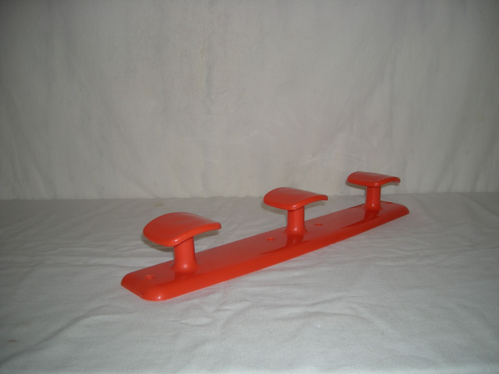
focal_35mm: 35
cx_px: 250
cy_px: 187
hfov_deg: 52.6
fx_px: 505
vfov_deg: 40.7
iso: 50
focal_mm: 5.7
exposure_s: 1/53.4
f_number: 2.8
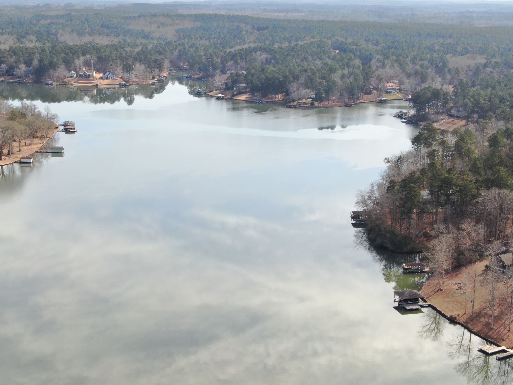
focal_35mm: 55
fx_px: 815
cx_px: 227
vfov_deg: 26.5
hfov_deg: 34.9
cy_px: 212
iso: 100
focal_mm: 8.6
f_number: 3.8
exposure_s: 1/120
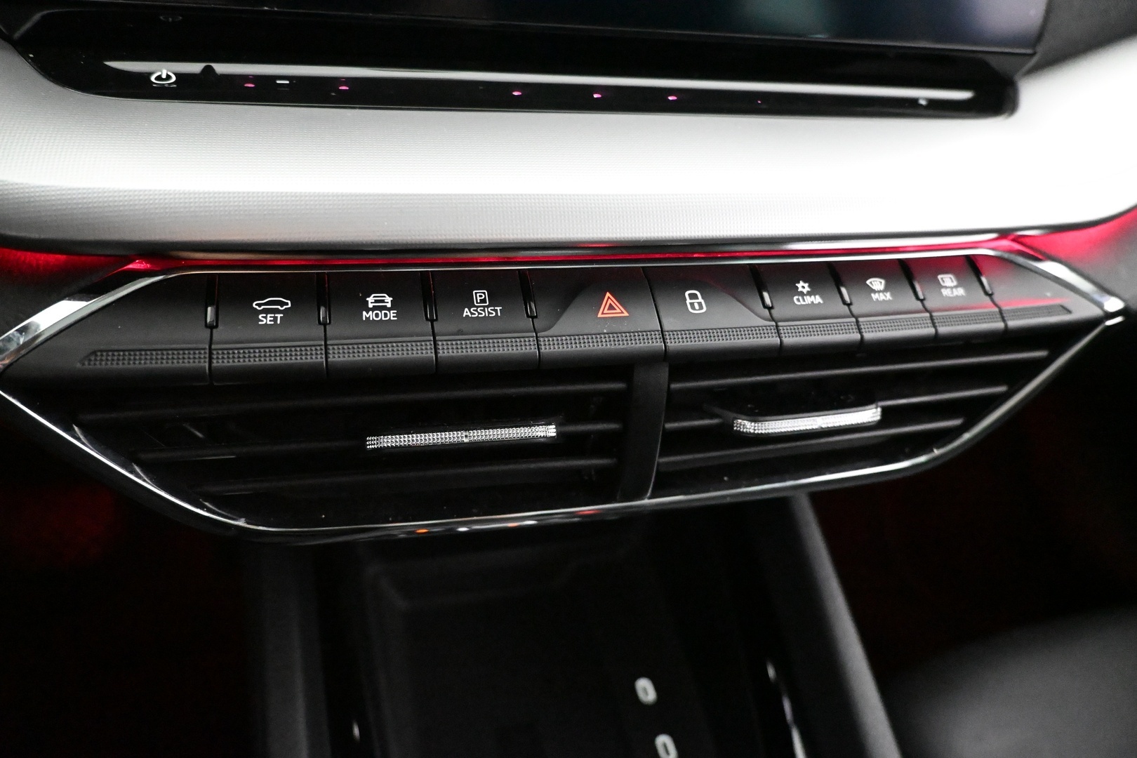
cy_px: 379
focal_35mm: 24
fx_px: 758
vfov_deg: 53.1
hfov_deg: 73.7
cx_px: 568
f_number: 3.5
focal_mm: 16
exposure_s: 1/60
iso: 12800
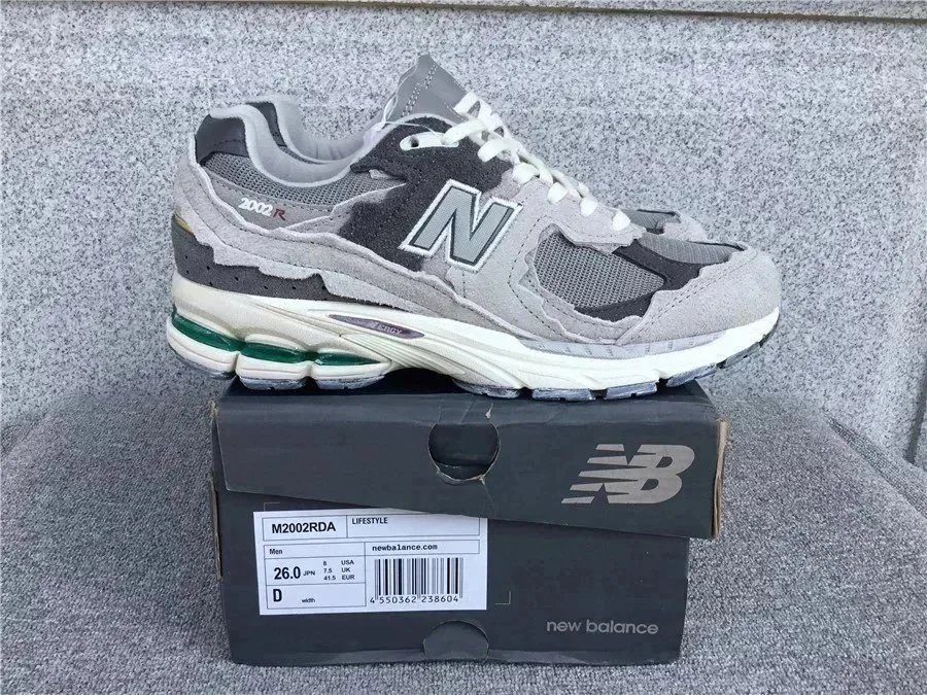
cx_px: 464
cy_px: 348
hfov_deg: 58.4
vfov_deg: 45.4
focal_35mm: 31
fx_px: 830
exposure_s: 1/362
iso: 25
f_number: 2.4
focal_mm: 3.3
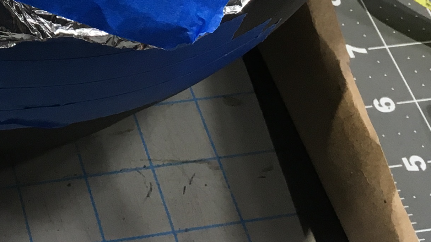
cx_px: -75
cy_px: -267
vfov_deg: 10.5
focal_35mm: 105
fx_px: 1200
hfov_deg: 19.3
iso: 25
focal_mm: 4.15
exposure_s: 1/30
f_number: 2.2
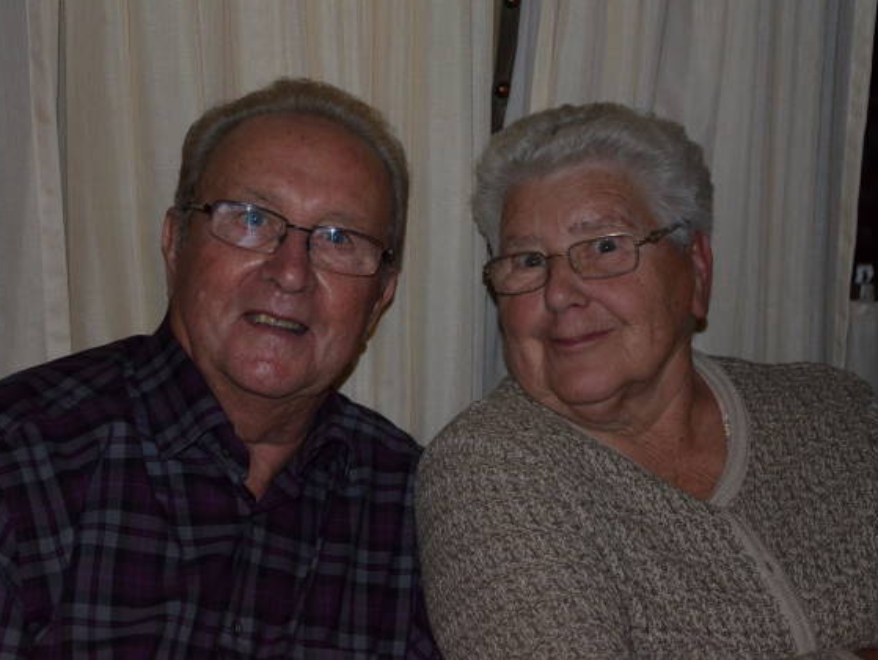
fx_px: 2005
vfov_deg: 18.7
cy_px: 329
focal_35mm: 79
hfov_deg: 24.7
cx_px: 432
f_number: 4.8
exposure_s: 1/60
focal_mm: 48
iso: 1600
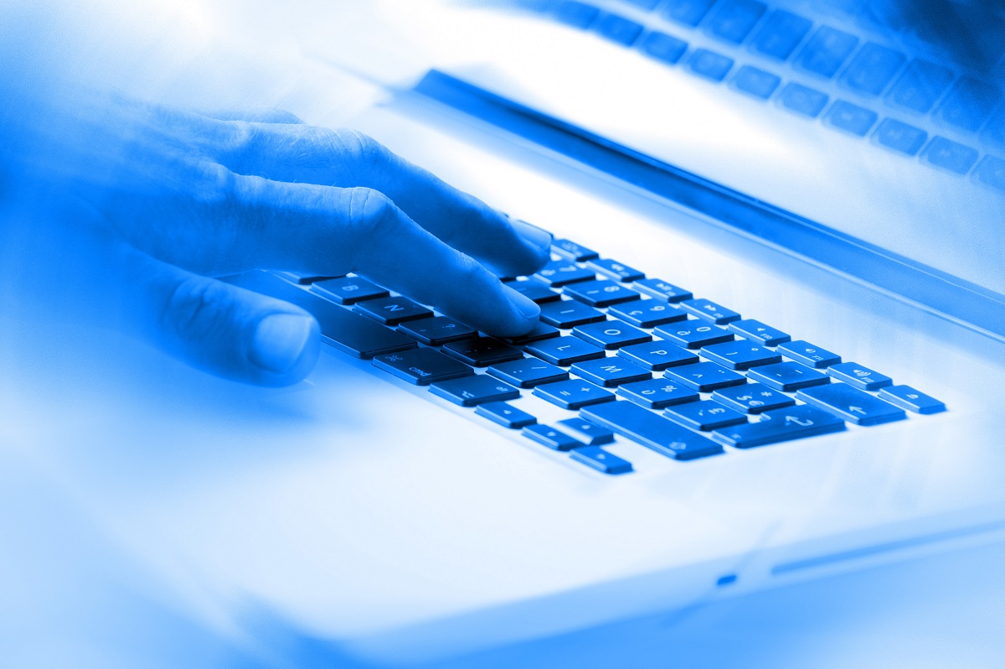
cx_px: 502
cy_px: 334
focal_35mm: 200
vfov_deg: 6.9
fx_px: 5579
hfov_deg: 10.3
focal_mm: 200
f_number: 10
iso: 200
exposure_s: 1/160
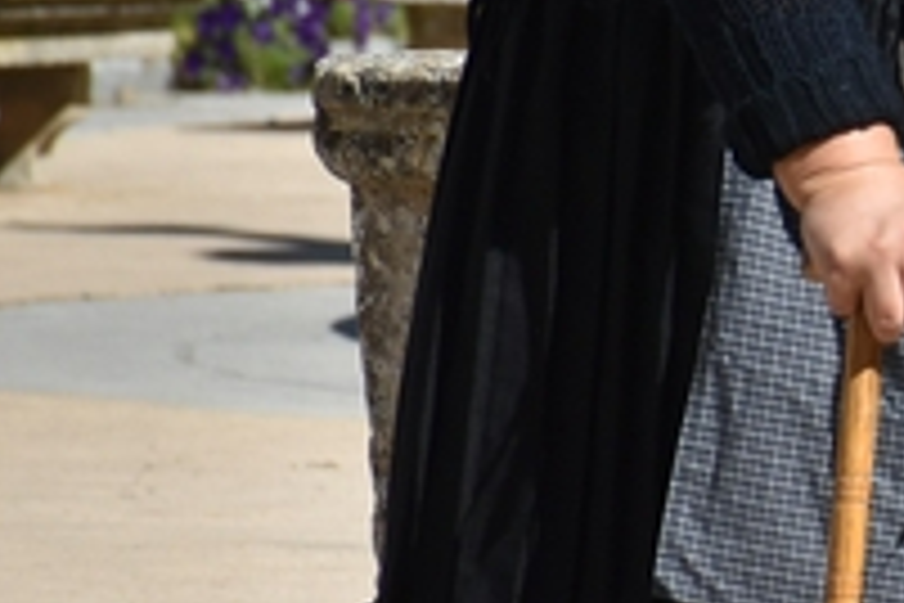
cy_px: 189
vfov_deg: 1.8
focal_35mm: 753
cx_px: 1925
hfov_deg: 2.7
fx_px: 18907
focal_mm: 112
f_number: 7.1
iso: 200
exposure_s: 1/800
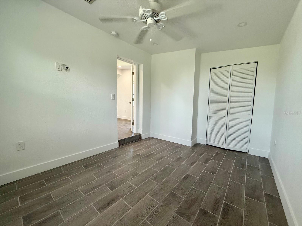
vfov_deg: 85.7
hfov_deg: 102.1
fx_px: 122
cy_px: 113
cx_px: 151
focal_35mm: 14
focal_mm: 2.22
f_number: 2.2
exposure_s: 1/120
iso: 200
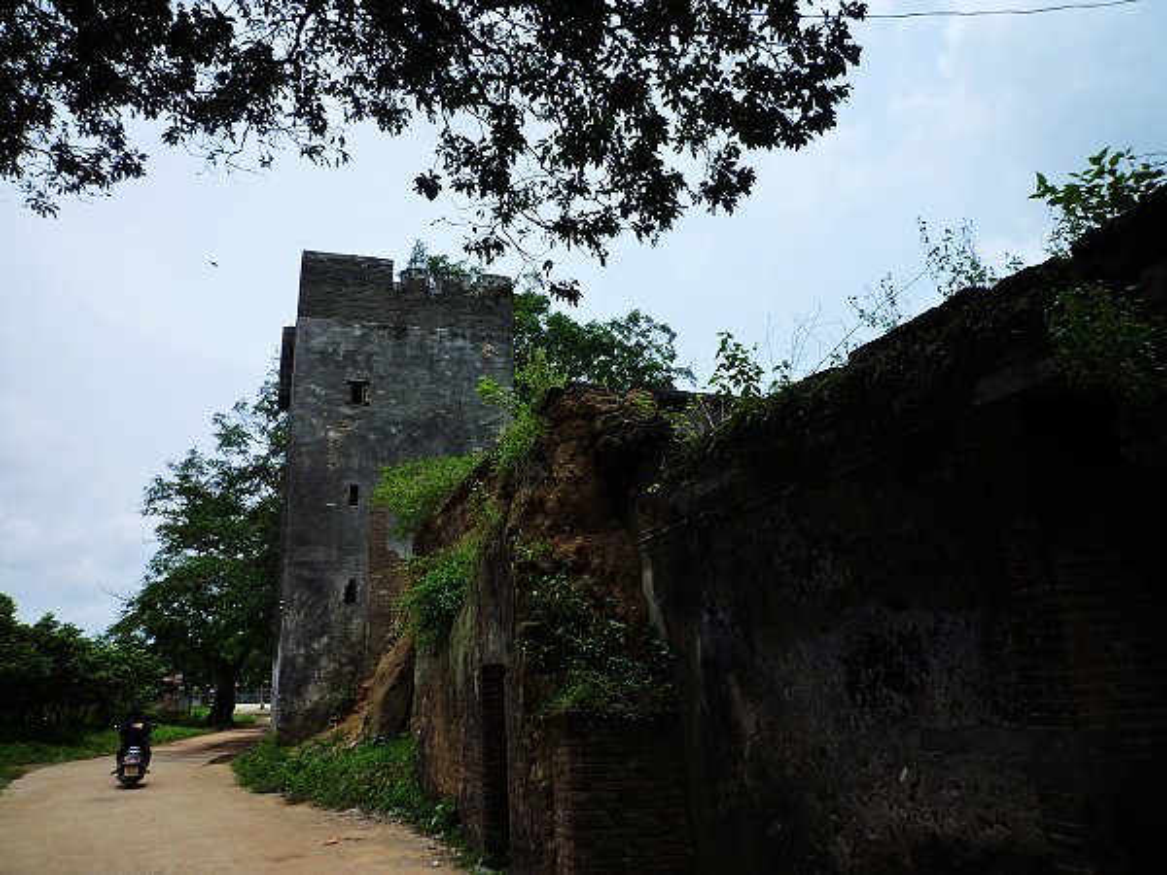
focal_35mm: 25
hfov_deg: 69.4
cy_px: 438
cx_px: 584
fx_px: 843
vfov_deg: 54.9
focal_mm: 4.4
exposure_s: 1/800
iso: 125
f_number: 4
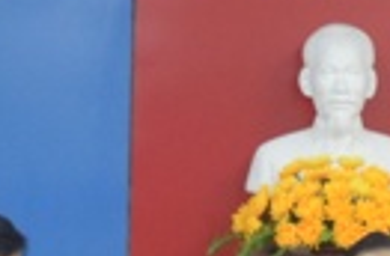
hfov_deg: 6.8
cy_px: 342
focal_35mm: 306
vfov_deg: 4.4
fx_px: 3299
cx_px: 345
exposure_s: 1/50
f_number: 3.8
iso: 1000
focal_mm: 26
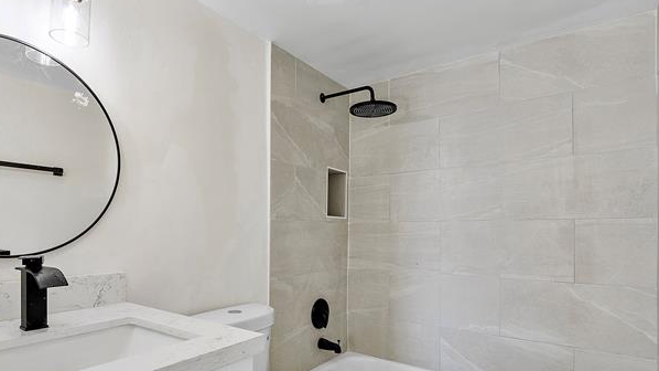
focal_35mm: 21
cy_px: 232
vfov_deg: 53.0
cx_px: 293
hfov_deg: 83.5
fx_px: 367
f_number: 11
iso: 160
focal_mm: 10
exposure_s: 1/8
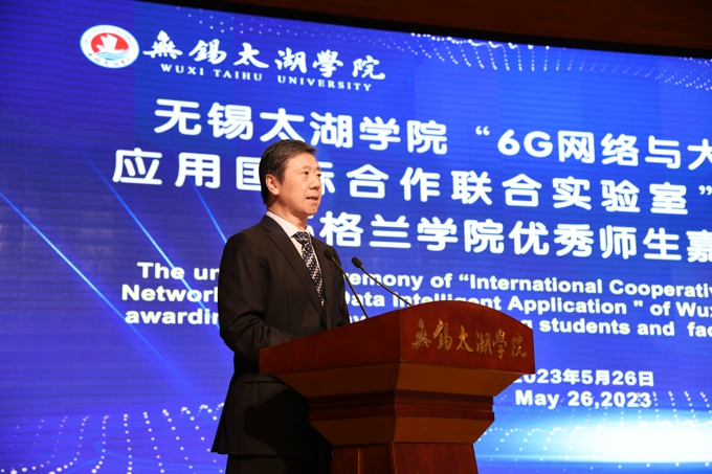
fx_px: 1285
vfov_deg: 20.9
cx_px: 356
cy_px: 237
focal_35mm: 65
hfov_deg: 31.0
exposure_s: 1/100
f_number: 5
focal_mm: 65
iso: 640
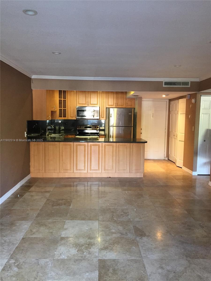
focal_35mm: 29
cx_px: 106
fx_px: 236
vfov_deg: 61.7
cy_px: 140
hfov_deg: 48.2
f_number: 2.2
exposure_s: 1/33
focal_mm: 4.15
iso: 250
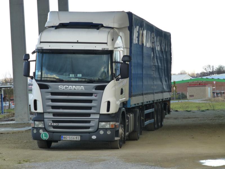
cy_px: 84
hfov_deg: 12.8
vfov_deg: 9.6
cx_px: 112
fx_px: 1001
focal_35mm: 154
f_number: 5.4
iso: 160
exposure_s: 1/100
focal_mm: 27.6
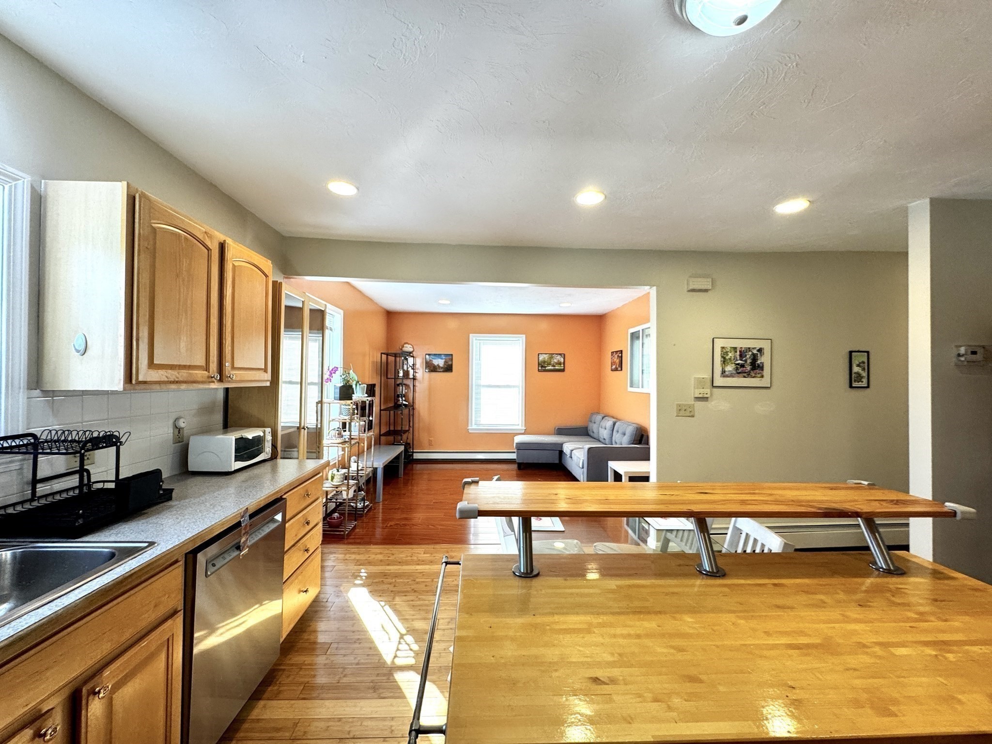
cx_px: 496
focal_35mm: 14
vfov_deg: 85.7
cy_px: 372
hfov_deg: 102.1
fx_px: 401
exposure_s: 1/120
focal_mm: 2.22
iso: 200
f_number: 2.2
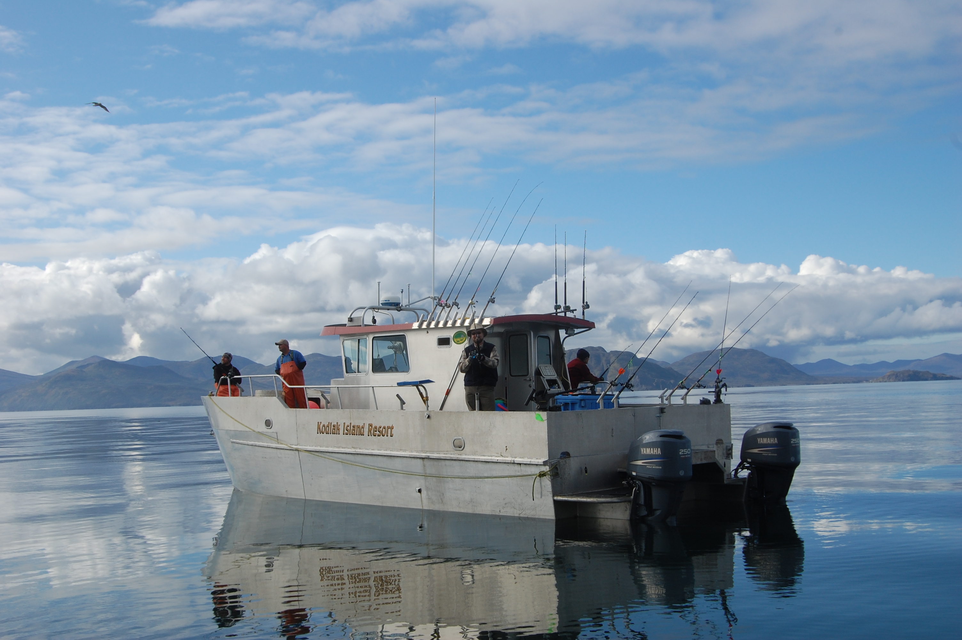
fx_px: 1041
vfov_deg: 34.1
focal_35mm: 39
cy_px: 320
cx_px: 481
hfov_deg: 49.6
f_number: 10
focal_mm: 26
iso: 200
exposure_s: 1/400
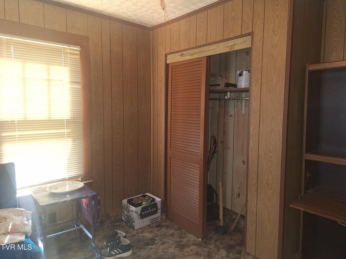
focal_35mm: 23
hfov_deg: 73.9
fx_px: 230
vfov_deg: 58.9
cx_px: 173
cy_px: 130
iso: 200
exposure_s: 1/40
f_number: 1.8
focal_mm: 5.54
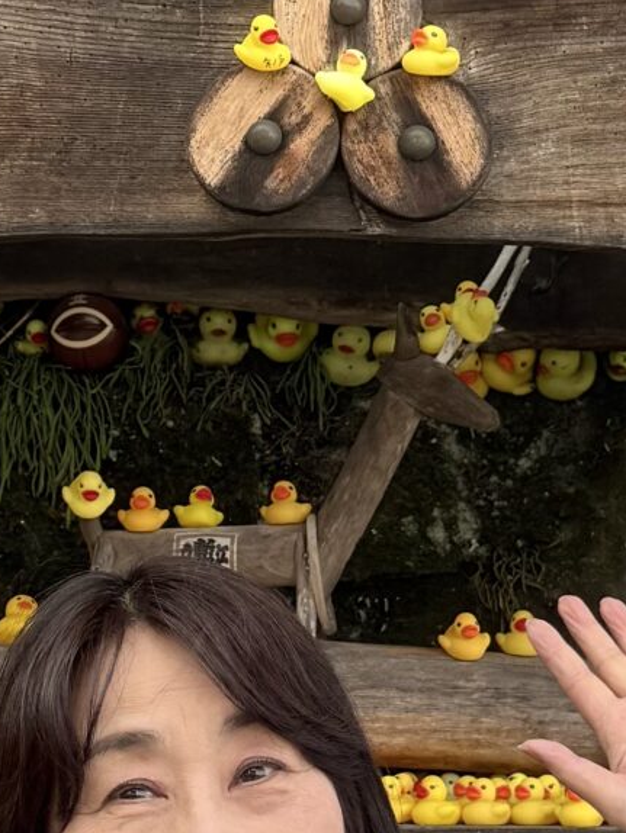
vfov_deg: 18.4
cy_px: 347
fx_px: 2578
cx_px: 304
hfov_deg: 13.8
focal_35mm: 107
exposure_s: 1/660
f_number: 1.78
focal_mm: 6.76
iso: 100
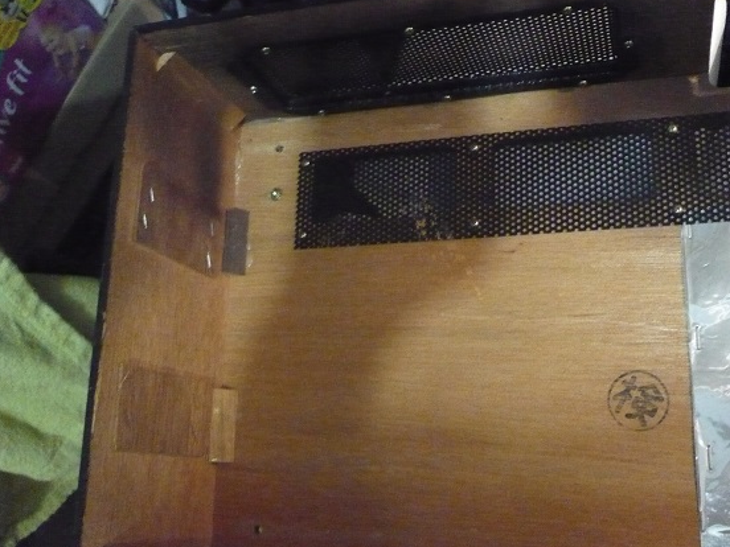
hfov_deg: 47.9
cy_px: 269
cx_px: 375
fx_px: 822
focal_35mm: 39
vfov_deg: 36.8
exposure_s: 1/15
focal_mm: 5.8
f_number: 2.8
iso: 1250
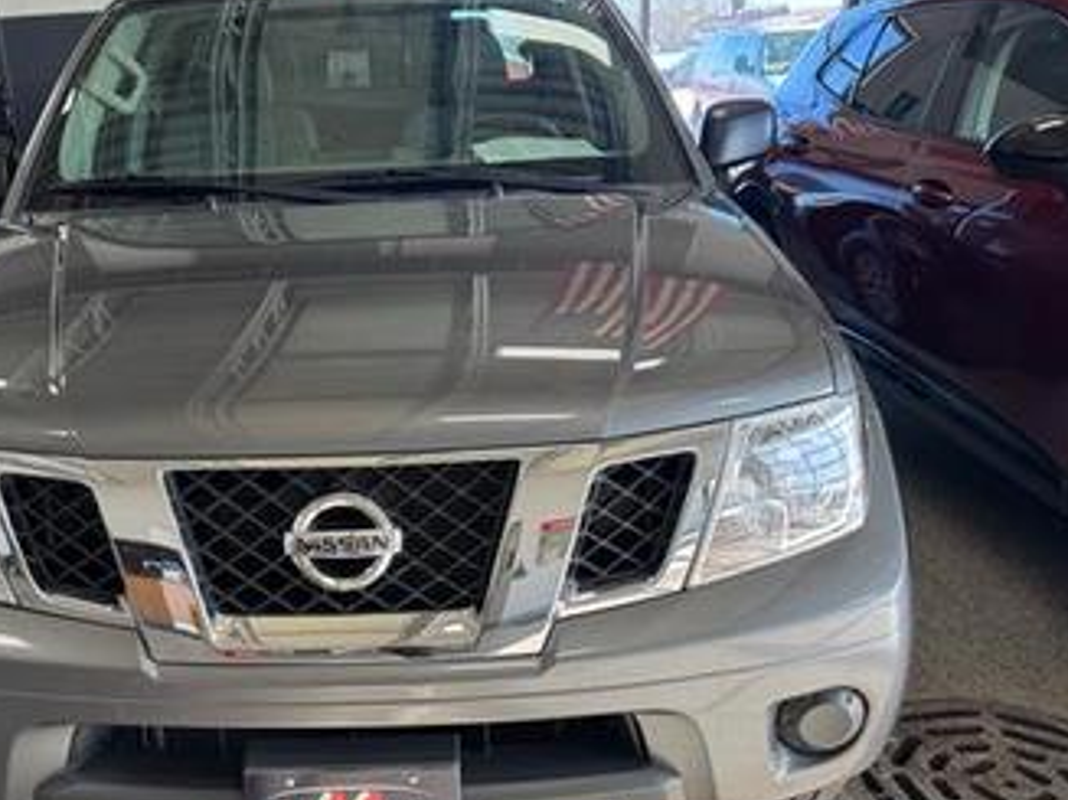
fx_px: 1141
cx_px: 333
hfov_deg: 49.1
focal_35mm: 37
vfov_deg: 38.5
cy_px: 470
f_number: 1.78
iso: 100
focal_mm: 6.76
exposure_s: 1/172
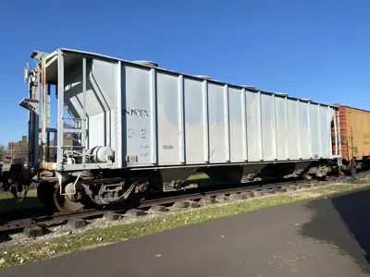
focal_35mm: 26
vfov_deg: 53.1
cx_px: 185
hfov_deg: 67.3
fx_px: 278
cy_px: 138
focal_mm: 4.25
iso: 32
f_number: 1.8
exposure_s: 1/3497
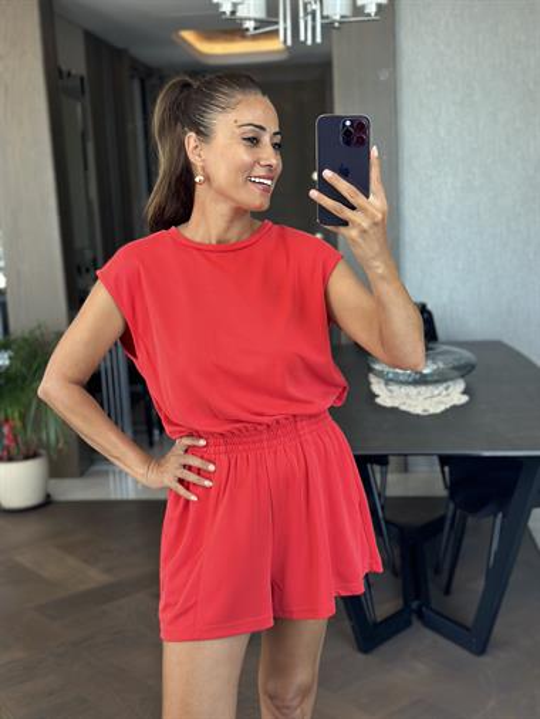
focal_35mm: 48
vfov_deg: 39.6
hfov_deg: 30.3
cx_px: 270
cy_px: 360
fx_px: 998
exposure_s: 1/117
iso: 125
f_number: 1.78
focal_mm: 6.86
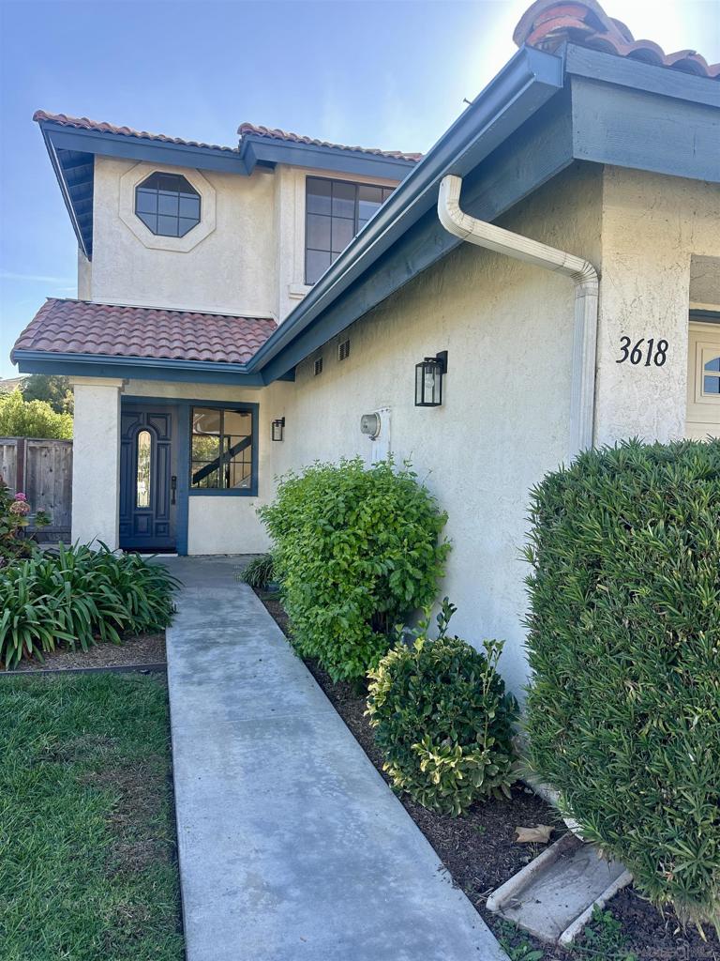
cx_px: 360
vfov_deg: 71.6
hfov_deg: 56.8
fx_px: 666
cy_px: 480
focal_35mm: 24
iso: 80
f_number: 1.78
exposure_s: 1/762
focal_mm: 6.86
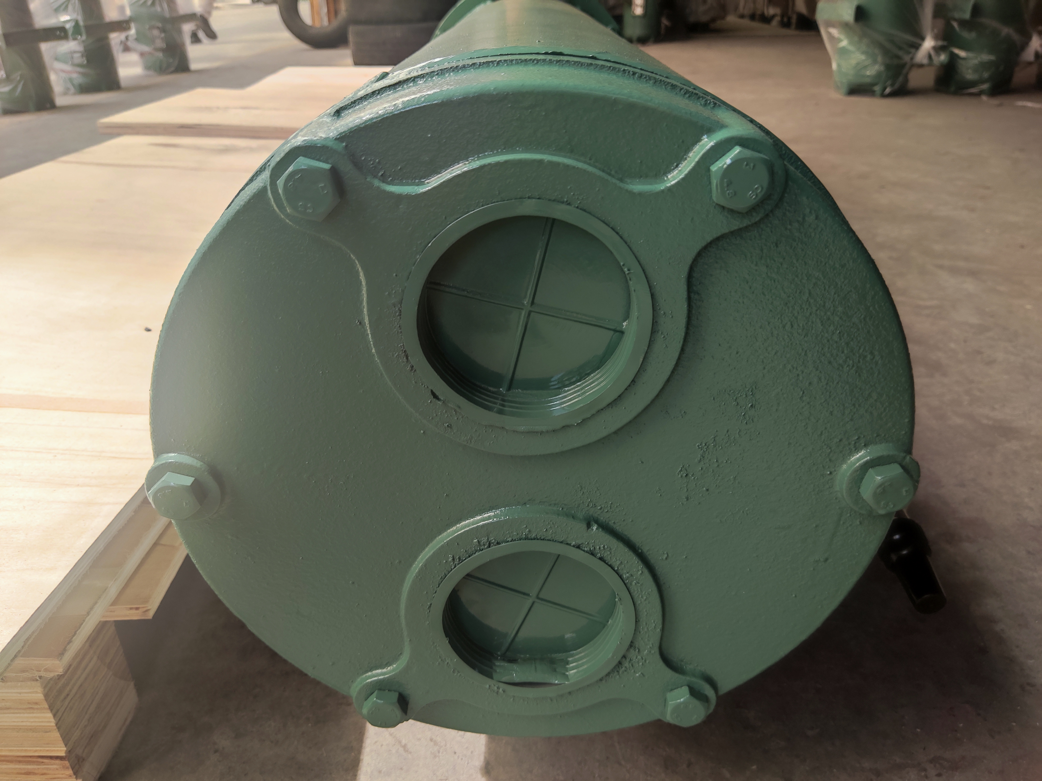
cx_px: 521
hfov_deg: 69.4
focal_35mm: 25
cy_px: 390
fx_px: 753
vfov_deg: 54.9
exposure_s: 1/50
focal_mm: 4.71
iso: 60
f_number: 1.79
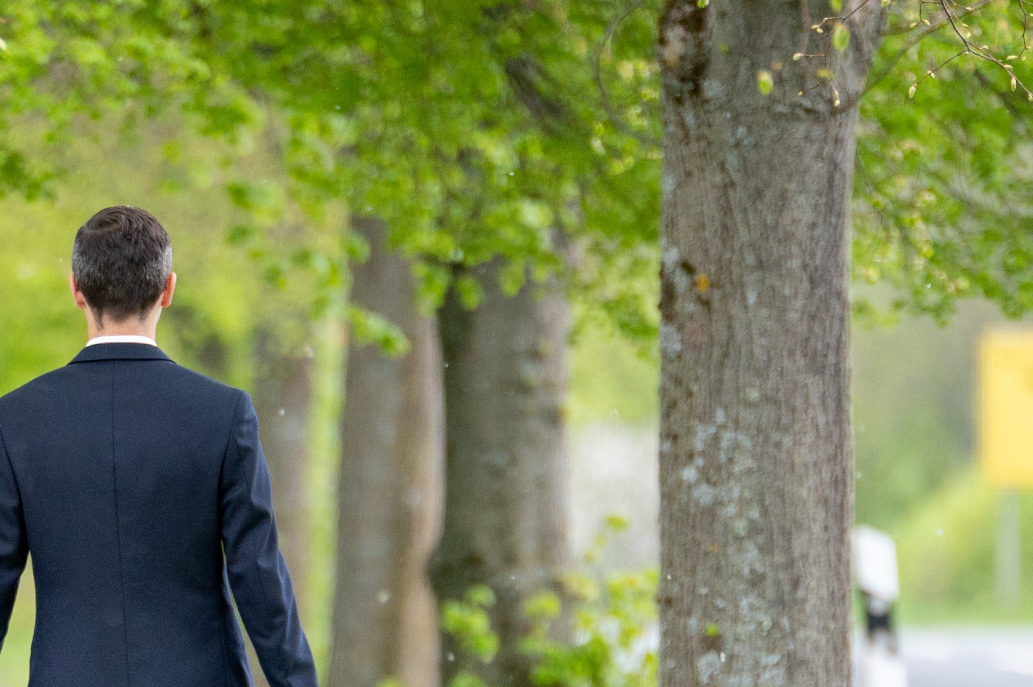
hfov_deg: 3.0
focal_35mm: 680
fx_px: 19501
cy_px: 677
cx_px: -93
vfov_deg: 2.0
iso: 640
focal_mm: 200
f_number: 2.8
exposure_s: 1/2000
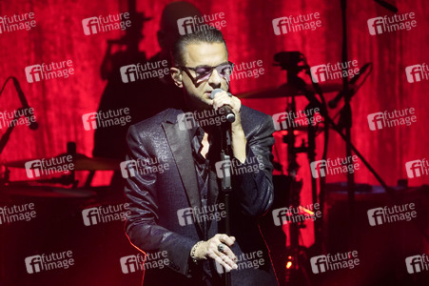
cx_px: 214
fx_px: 7073
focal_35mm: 594
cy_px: 143
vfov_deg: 2.3
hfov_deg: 3.5
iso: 4000
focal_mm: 594
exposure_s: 1/250
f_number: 6.3
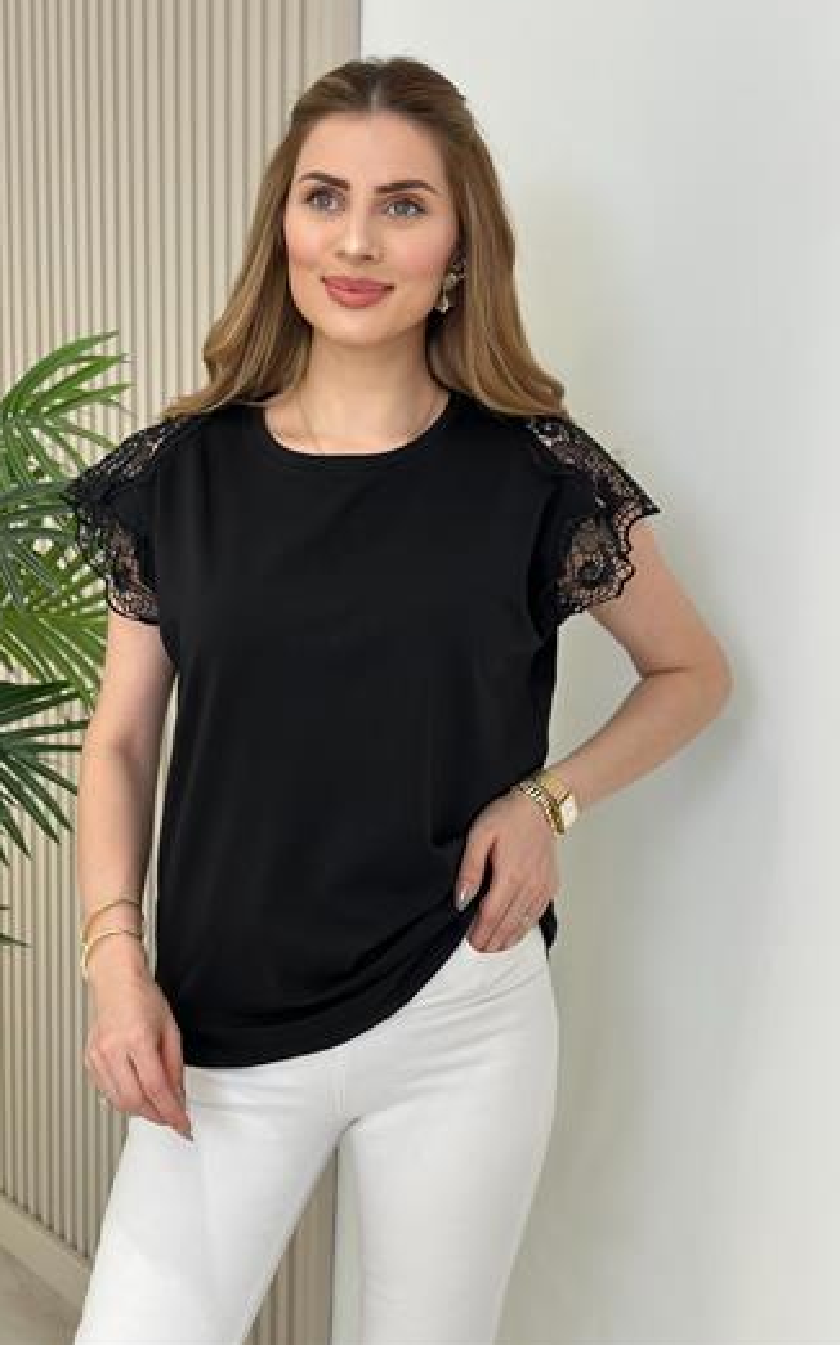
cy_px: 663
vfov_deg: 38.9
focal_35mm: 52
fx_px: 1906
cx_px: 387
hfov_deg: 24.9
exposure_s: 1/151
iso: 64
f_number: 1.78
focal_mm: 6.86
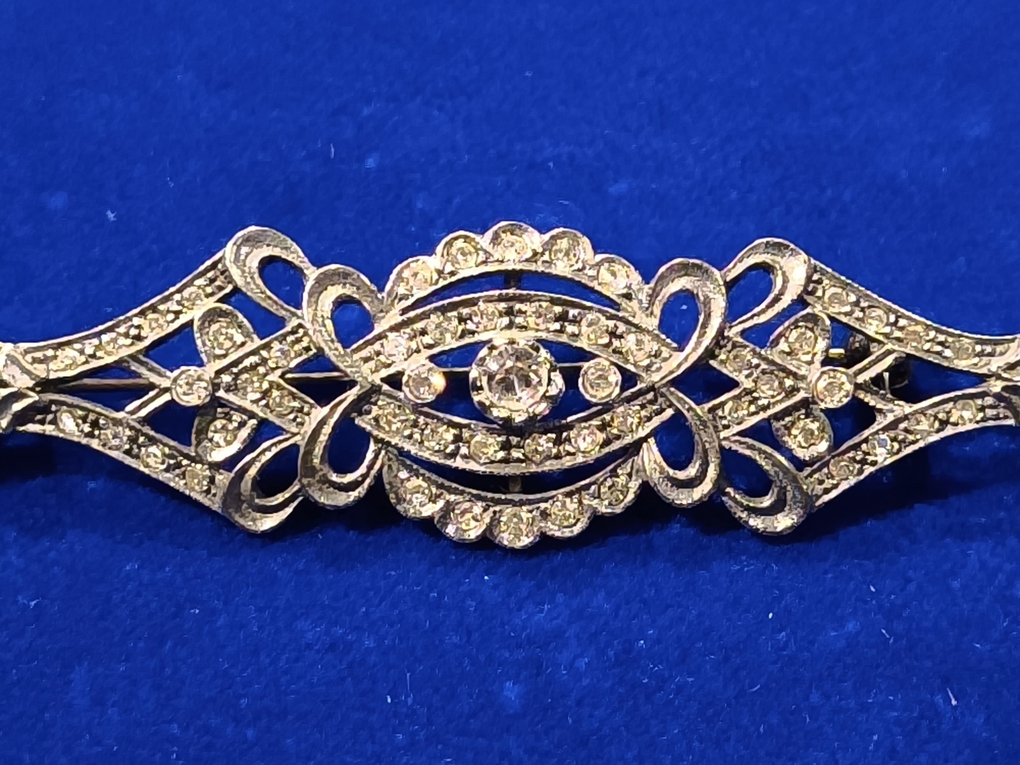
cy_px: 382
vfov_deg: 15.4
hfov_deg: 20.4
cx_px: 510
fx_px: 2829
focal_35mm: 96
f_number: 1.6
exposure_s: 1/1250
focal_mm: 6.57
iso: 2500
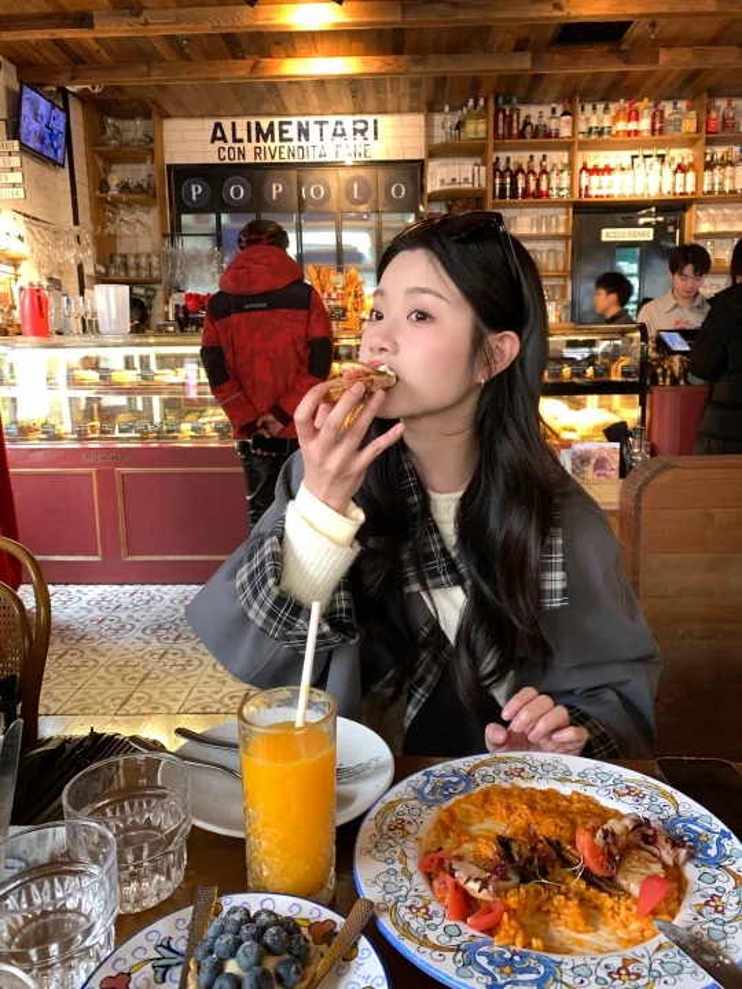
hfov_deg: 53.1
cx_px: 371
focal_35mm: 26
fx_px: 743
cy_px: 494
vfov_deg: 67.3
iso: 160
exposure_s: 1/50
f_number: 1.8
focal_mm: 4.25
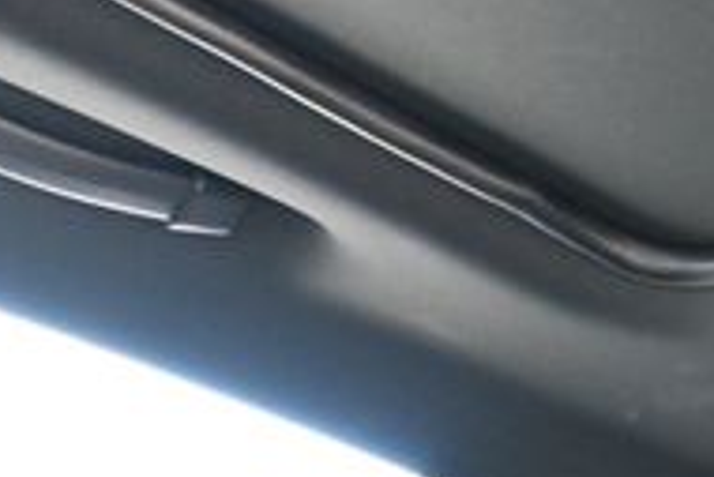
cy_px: -289
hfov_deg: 17.9
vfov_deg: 12.4
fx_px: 2055
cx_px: 1030
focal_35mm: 104
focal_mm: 20.5
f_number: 3.8
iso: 2800
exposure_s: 1/125
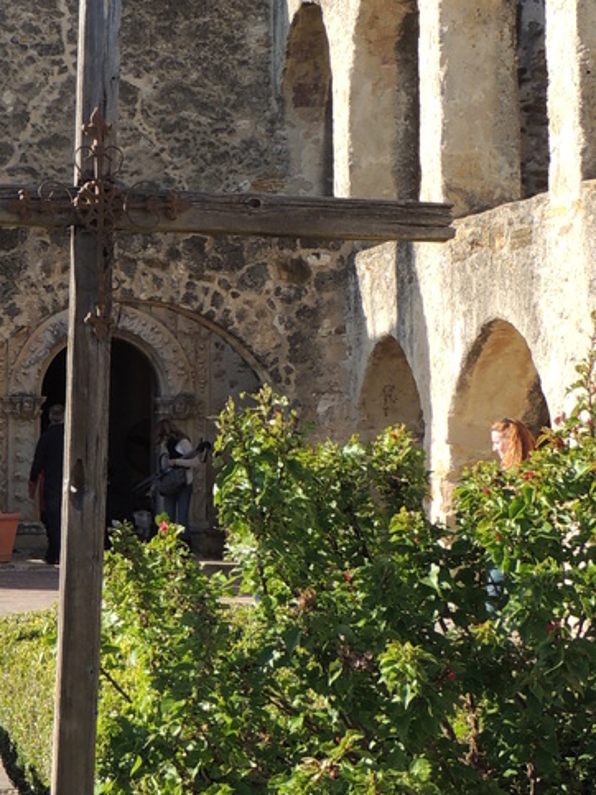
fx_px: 2434
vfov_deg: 18.5
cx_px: 36
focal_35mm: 106
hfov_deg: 13.8
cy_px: 245
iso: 100
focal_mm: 7.1
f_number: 3.3
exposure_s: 1/500
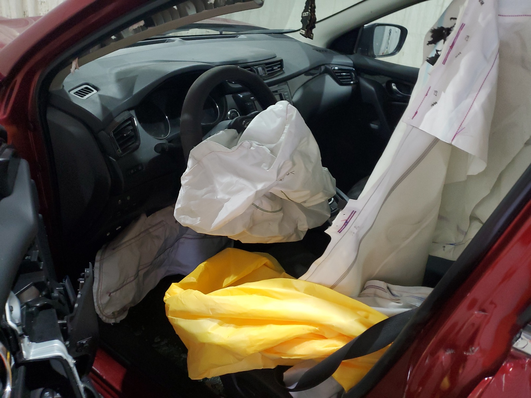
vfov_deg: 53.1
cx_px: 266
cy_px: 199
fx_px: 399
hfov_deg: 67.3
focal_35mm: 26
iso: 201
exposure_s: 1/60.2
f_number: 1.5
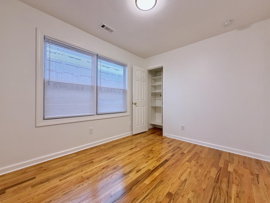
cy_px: 102
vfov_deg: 85.7
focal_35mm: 14
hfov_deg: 102.1
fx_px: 109
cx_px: 135
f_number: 2.2
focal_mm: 2.22
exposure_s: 1/60
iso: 250
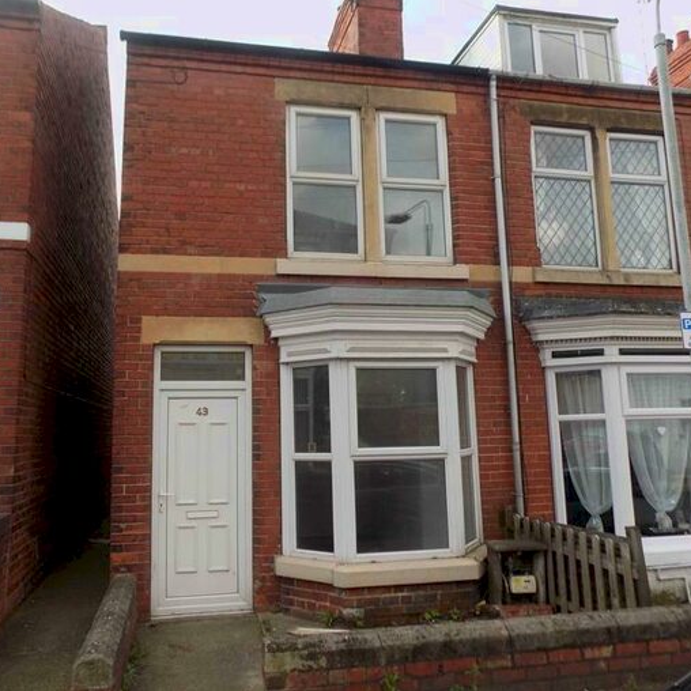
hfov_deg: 57.0
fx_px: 632
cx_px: 292
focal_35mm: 28
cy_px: 335
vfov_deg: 57.3
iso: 80
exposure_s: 1/500
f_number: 3.1
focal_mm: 4
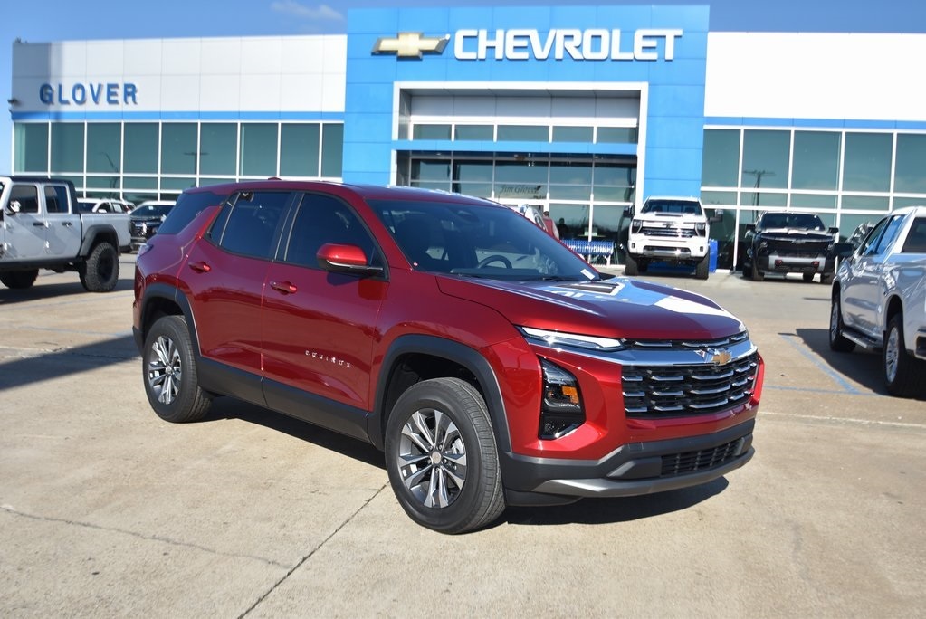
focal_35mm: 36
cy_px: 310
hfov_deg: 53.1
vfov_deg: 36.9
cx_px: 463
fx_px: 927
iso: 160
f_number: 4.5
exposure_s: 1/1250
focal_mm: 24
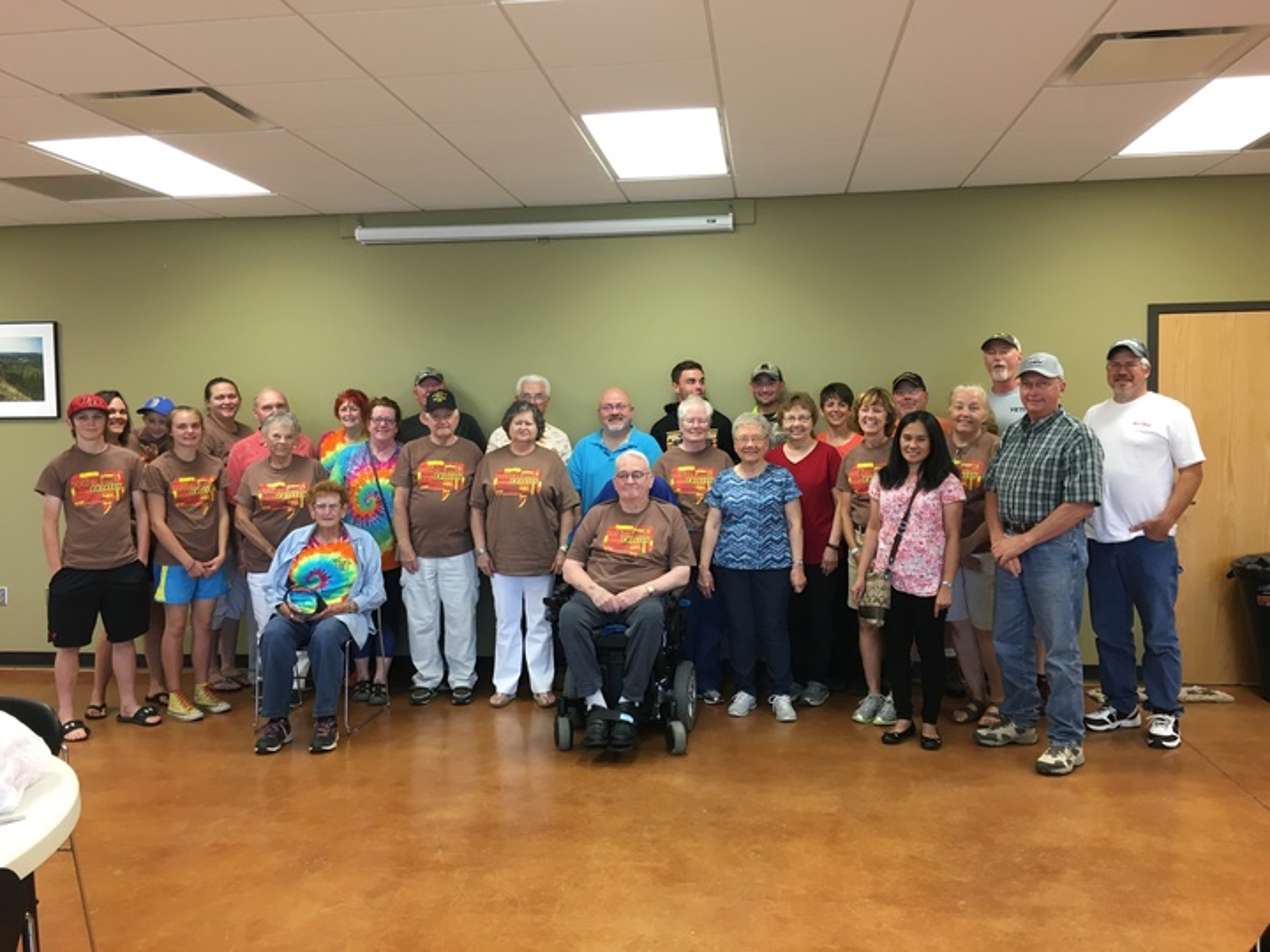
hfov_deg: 61.7
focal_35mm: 29
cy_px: 476
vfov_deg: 48.2
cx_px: 635
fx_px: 1064
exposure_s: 1/30
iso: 64
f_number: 2.2
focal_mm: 4.15
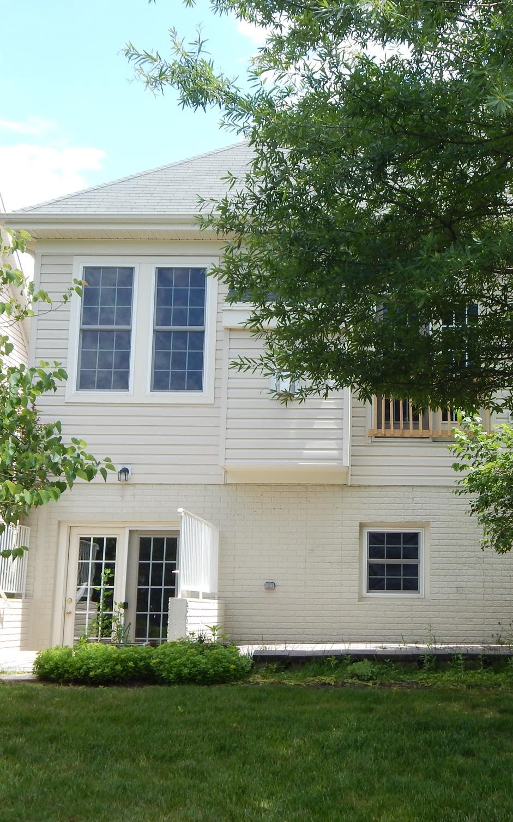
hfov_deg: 26.1
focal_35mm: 49
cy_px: 410
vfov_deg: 41.1
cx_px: 371
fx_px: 1096
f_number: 3.3
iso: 125
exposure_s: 1/500
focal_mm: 6.1
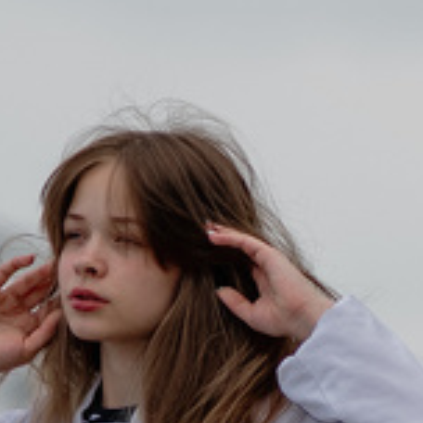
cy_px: 742
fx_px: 11364
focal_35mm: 822
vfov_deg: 2.1
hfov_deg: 2.1
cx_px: 381
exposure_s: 1/3200
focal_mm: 105
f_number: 1.6
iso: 100
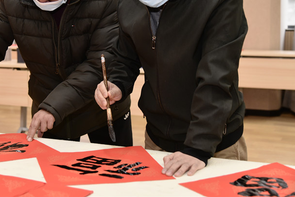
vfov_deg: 19.9
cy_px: 58
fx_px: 557
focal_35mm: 68
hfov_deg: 29.4
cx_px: 92
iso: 1600
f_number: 4
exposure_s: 1/200
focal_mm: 48
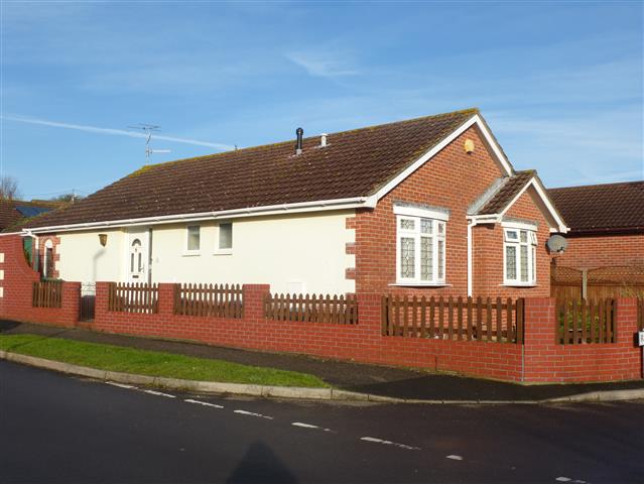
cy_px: 242
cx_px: 322
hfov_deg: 51.3
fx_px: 670
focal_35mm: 36
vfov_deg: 39.7
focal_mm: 6.4
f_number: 4
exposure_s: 1/640
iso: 100
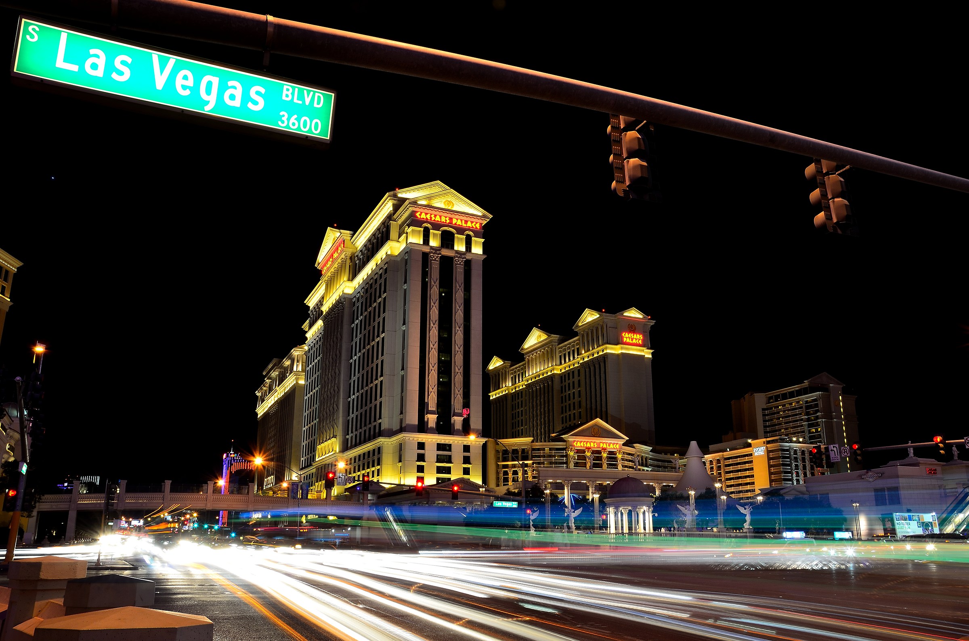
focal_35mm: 27
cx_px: 484
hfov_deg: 67.5
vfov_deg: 47.7
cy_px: 320
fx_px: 725
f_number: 18
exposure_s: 8
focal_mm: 18
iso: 100
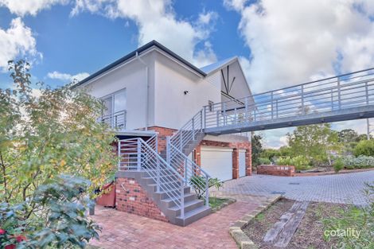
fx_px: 182
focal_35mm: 18
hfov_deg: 91.6
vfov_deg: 68.8
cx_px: 187
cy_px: 124
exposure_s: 1/10
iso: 280
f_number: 11
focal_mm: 17.5
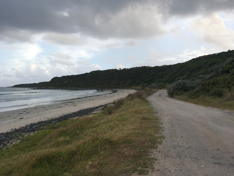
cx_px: 117
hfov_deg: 61.7
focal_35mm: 29
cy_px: 88
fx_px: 196
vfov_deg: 48.2
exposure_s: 1/370
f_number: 2.2
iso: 25
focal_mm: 4.15
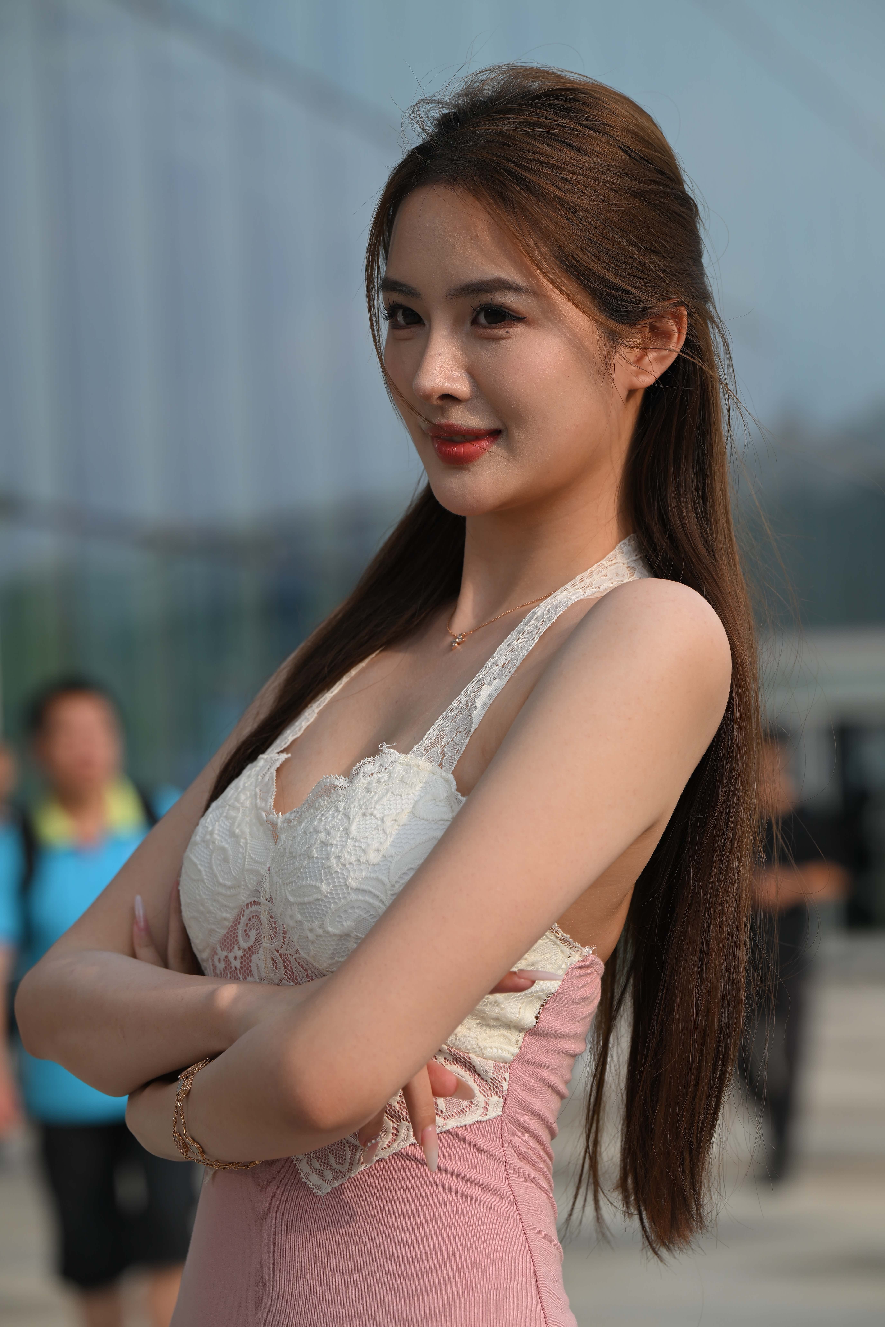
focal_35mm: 125
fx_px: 4609
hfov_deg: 11.0
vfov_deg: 16.4
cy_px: 664
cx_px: 442
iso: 140
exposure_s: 1/800
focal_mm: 125
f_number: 5
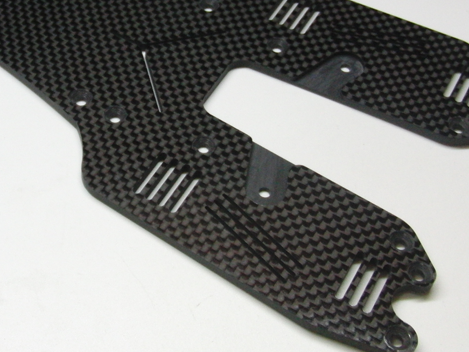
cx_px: 126
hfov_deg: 28.2
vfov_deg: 21.5
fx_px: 921
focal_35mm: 68
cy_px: 121
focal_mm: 6.42
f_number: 3.6
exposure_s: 1/80
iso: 320
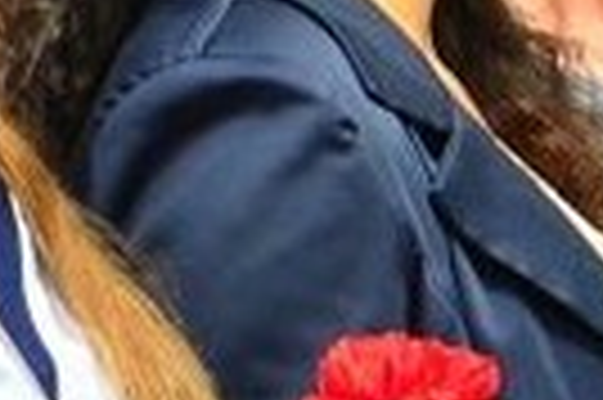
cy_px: 297
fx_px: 19250
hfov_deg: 1.8
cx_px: 634
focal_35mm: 1151
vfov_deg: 1.2
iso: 100
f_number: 5.6
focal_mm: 105
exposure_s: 1/250
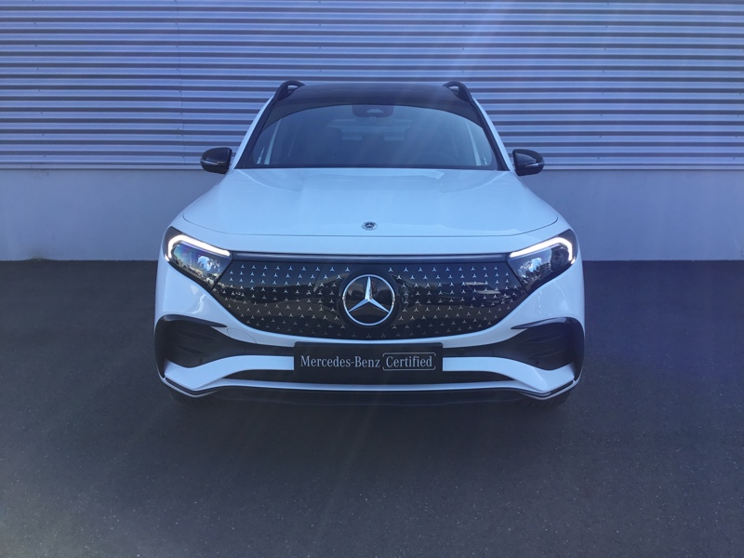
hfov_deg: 58.4
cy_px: 279
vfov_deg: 45.4
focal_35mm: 31
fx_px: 666
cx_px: 372
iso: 25
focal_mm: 3.3
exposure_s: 1/448
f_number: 2.4
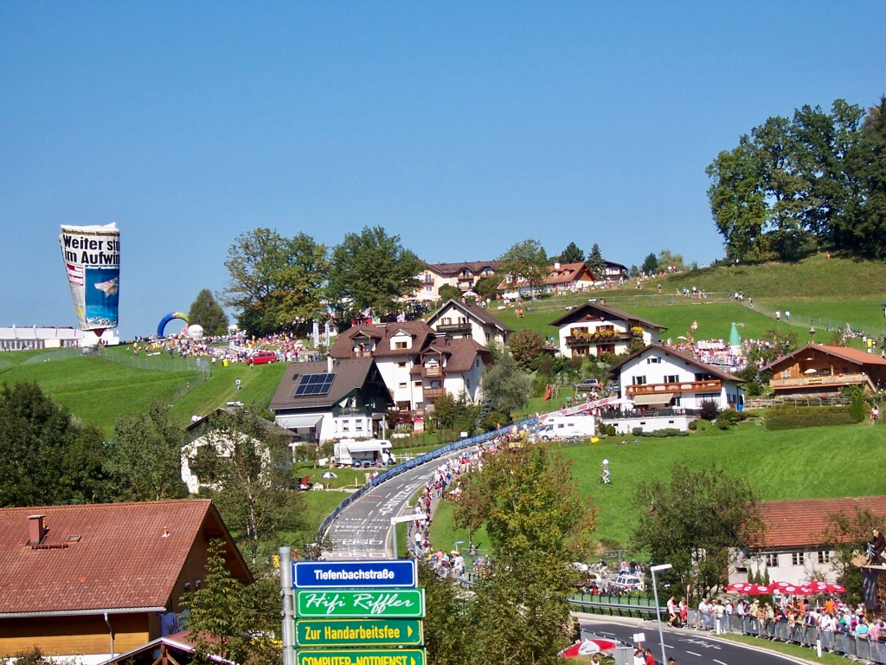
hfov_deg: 22.0
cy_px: 332
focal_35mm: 89
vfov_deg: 16.6
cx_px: 443
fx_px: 2278
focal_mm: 14.8
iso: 80
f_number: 5.6
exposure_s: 1/350
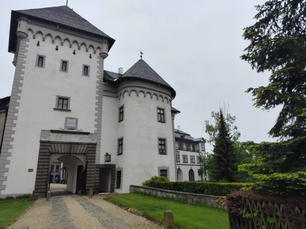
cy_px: 114
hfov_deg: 73.9
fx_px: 203
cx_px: 153
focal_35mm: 23
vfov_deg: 58.9
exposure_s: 1/536
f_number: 1.65
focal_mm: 6.19
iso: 50
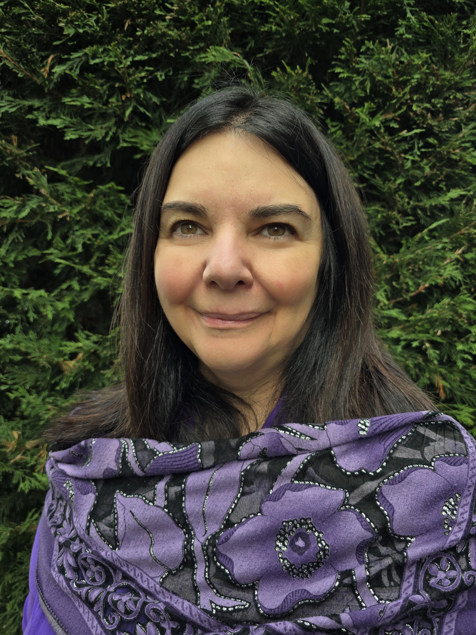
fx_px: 440
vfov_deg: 71.6
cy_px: 313
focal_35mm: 24
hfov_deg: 56.8
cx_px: 243
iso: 100
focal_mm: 6.3
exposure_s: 1/182
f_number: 1.7
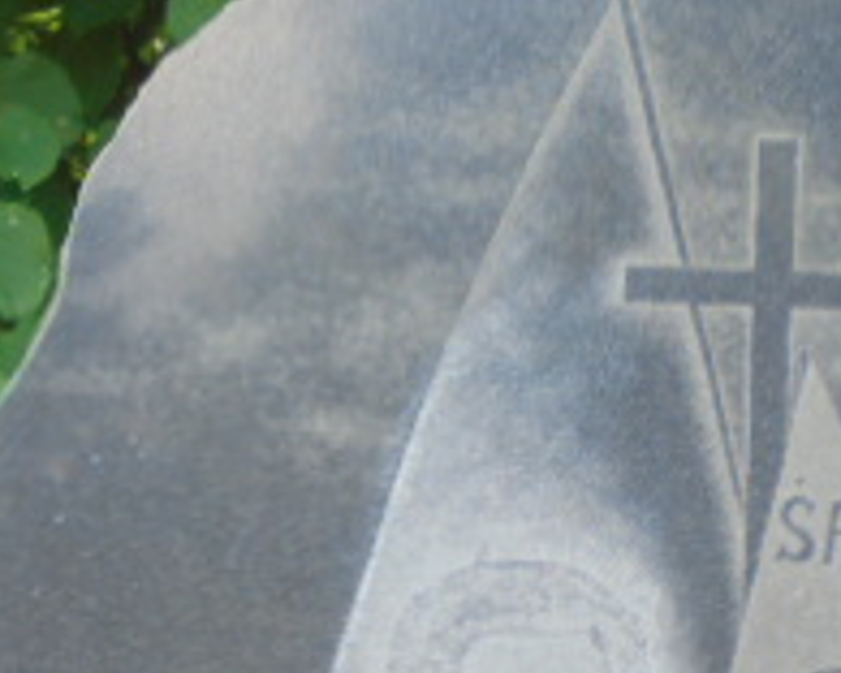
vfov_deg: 10.9
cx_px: 587
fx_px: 3435
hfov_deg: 13.9
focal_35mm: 138
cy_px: 932
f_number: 4.5
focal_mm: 7.8
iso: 100
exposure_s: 1/30
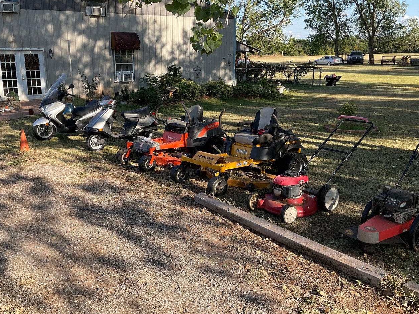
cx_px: 197
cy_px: 150
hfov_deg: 52.6
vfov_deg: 40.7
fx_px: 424
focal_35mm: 35
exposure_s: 1/719
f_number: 1.8
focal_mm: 3
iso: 16
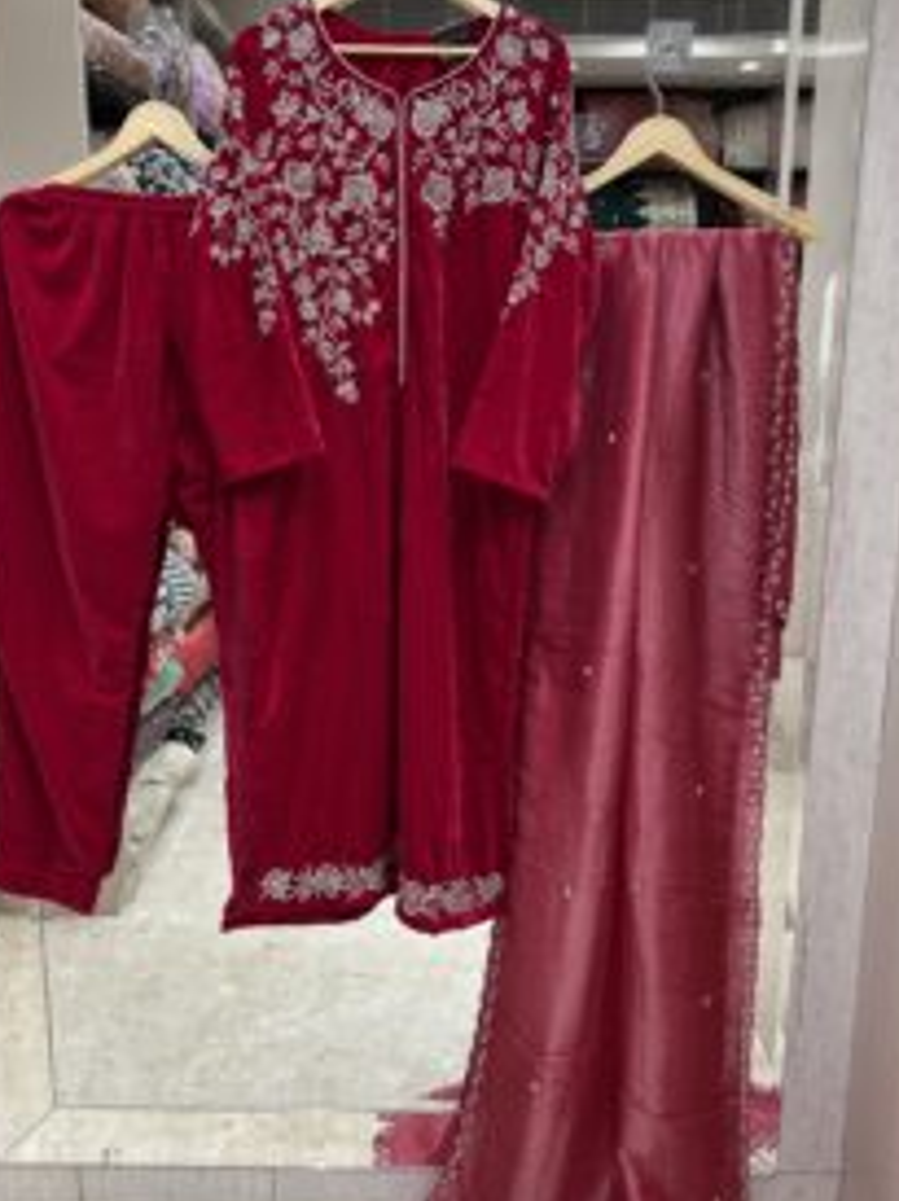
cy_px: 587
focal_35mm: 38
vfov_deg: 49.0
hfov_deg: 37.6
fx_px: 1318
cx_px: 386
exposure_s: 1/290
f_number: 1.5
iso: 40
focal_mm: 5.7
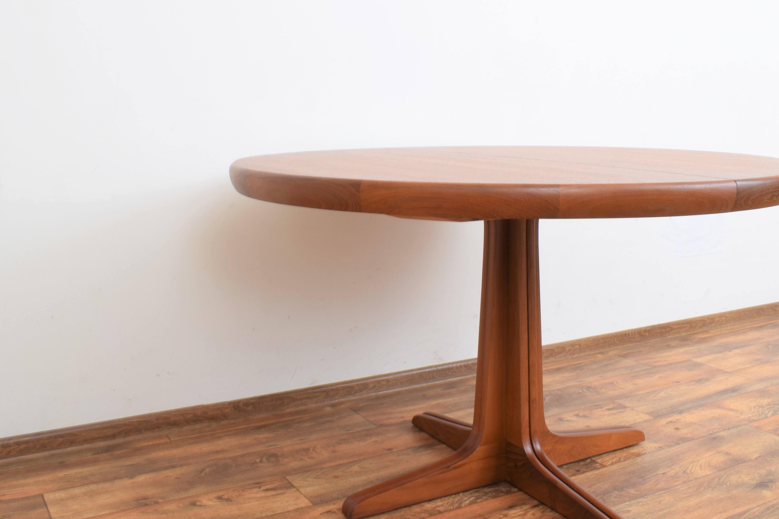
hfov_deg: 49.5
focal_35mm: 39
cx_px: 430
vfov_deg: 34.1
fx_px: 844
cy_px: 209
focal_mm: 18
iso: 100
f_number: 22
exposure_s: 4
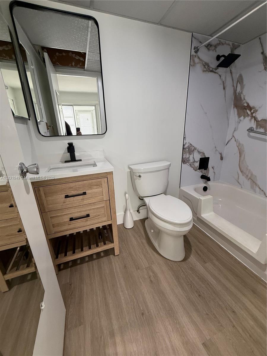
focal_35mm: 14
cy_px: 178
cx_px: 134
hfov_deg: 85.7
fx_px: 144
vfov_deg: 102.1
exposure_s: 1/120
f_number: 2.2
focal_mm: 2.22
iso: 160
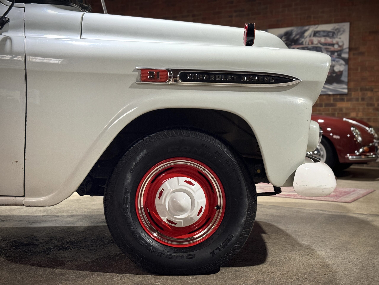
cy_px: 142
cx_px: 190
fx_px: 526
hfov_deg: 39.7
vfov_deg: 30.3
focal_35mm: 48
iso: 250
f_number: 1.78
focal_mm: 6.76
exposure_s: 1/33
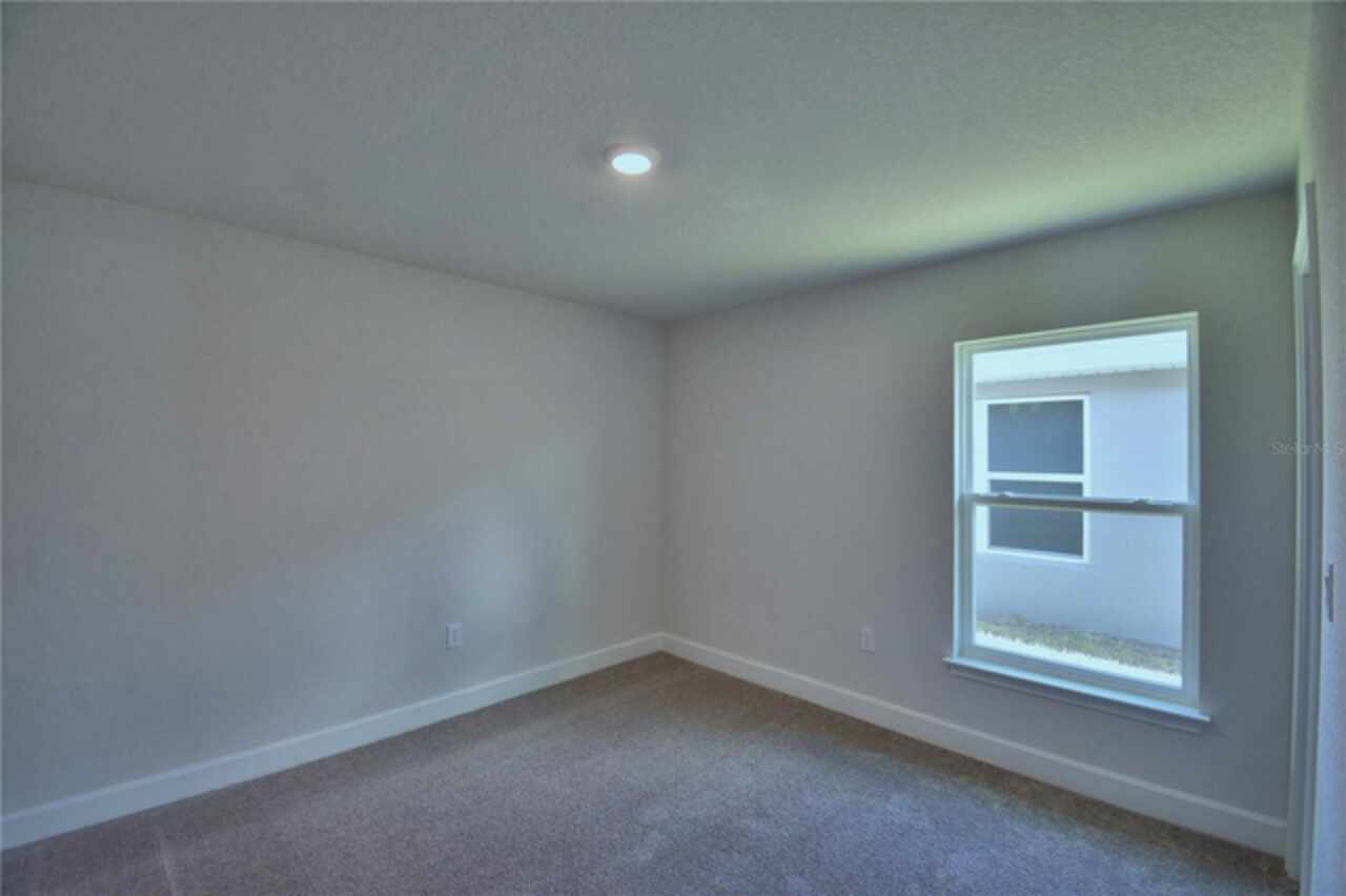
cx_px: 673
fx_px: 561
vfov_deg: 77.3
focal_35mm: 15
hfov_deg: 100.4
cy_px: 448
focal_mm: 10
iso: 400
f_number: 4.5
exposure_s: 1/80
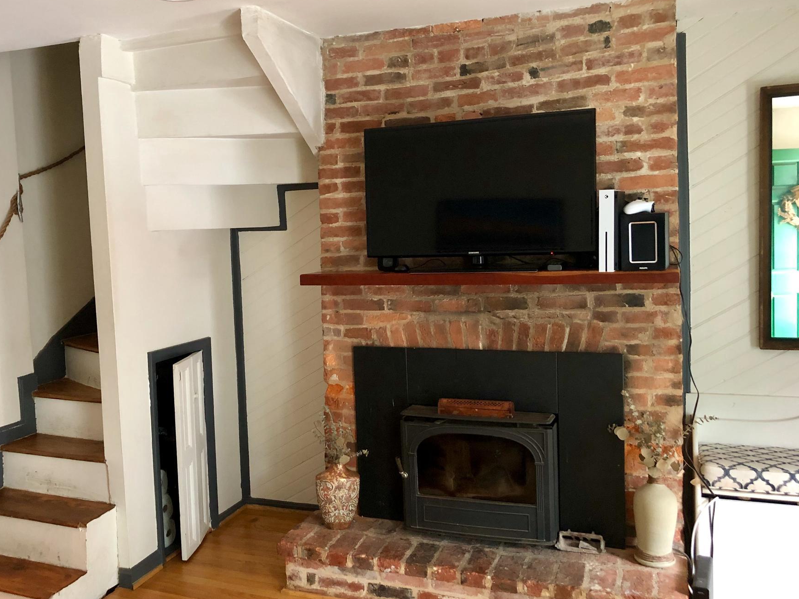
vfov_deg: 42.9
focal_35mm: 33
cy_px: 302
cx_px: 343
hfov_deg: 55.2
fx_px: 762
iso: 100
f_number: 1.8
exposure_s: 1/9
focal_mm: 3.99
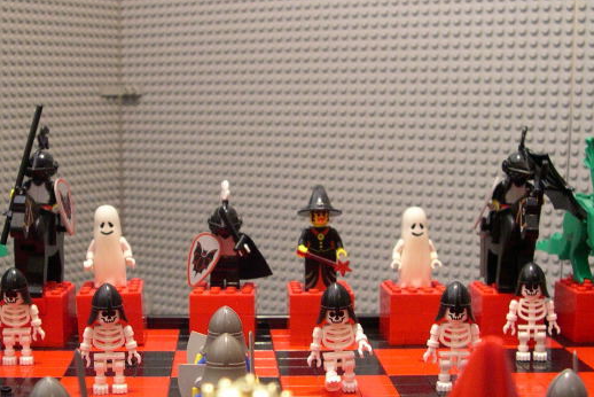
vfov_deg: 22.2
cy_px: 246
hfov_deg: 32.8
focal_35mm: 61
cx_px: 236
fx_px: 1007
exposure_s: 1/30.2
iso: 400
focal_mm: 8
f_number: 2.8
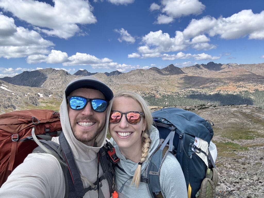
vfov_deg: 58.9
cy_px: 99
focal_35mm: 23
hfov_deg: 73.9
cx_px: 132
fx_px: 175
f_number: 1.9
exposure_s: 1/552
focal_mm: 2.69
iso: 25
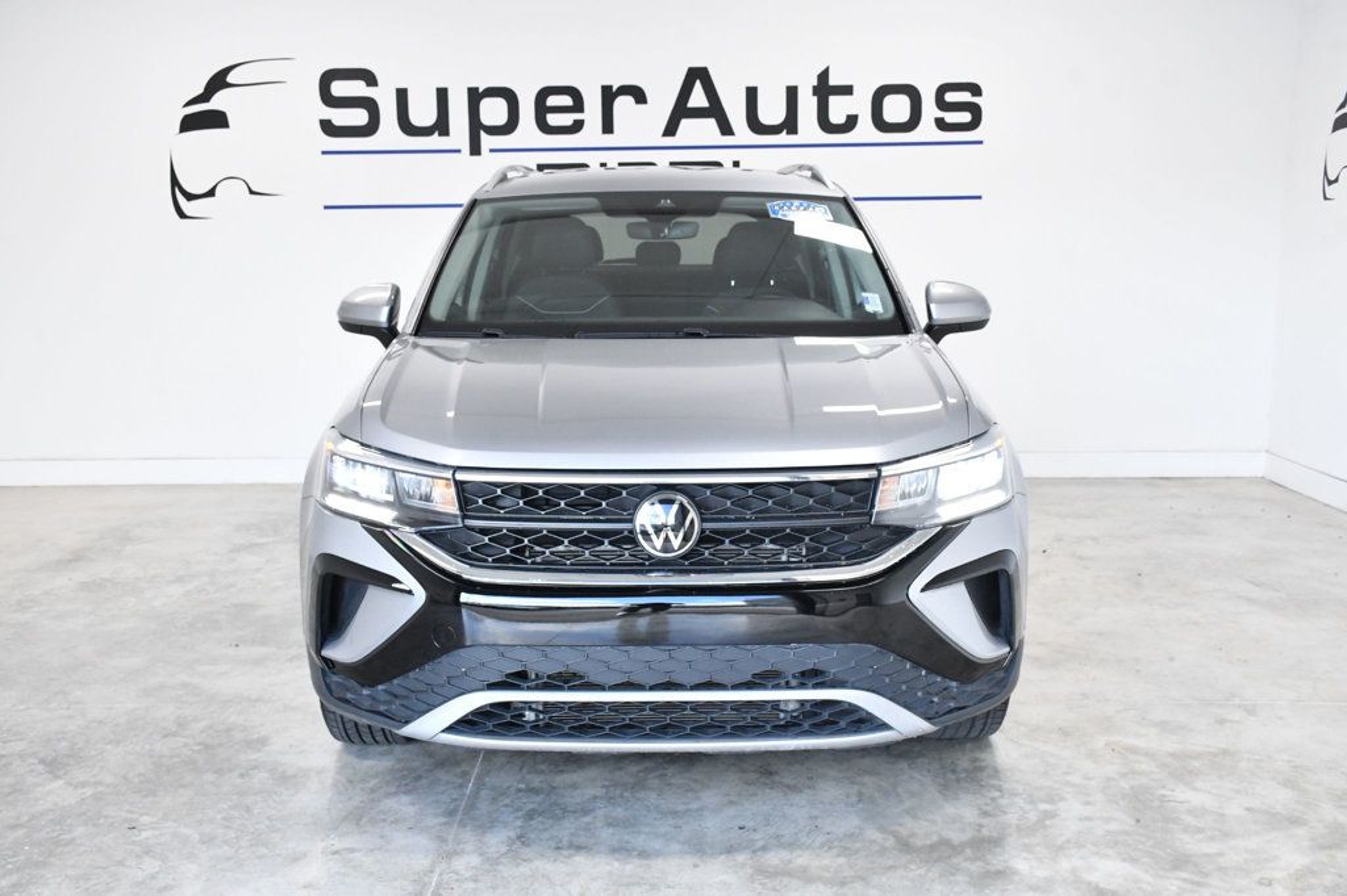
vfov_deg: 34.2
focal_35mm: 39
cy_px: 448
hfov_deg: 49.6
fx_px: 1459
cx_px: 674
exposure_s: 1/250
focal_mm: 26
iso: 2500
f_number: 8
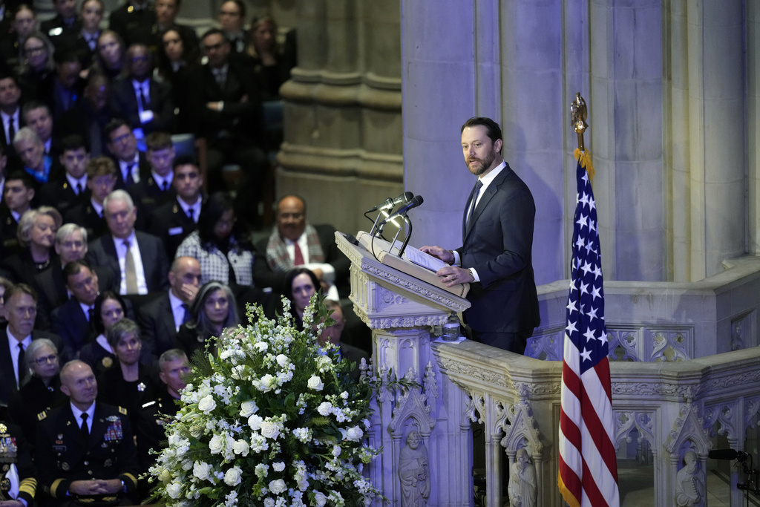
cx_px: 380
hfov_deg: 6.9
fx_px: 6334
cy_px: 254
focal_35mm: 300
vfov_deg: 4.6
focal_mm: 300
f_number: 2.8
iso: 5000
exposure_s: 1/400
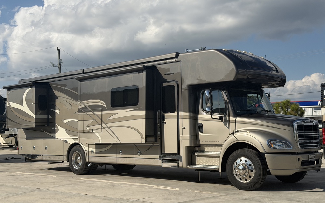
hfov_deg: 39.6
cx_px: 162
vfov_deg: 25.3
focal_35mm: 51
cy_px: 95
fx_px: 452
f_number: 1.78
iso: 80
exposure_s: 1/9901
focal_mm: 6.76
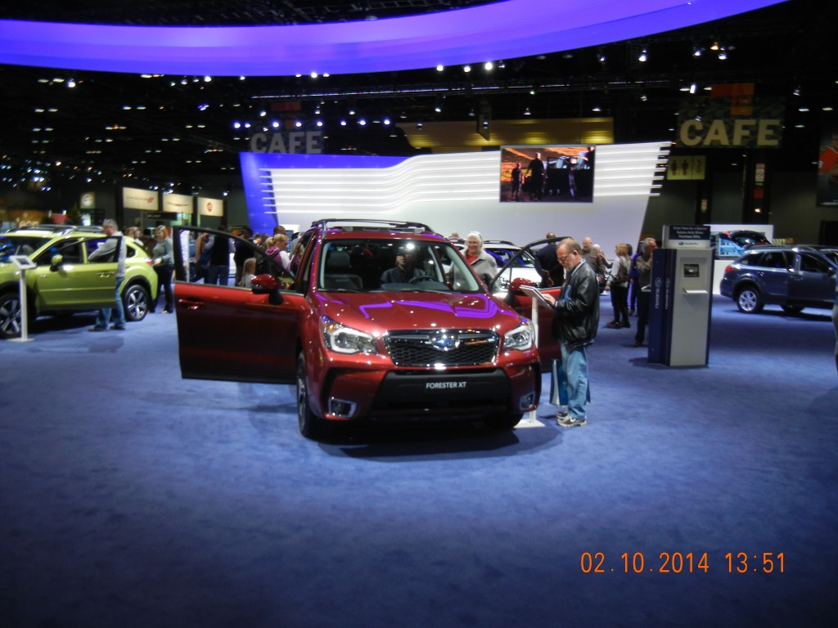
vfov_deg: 46.8
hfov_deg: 60.0
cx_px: 419
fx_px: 726
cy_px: 314
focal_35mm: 30
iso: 181
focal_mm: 5.4
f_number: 3.5
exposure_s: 1/55.1
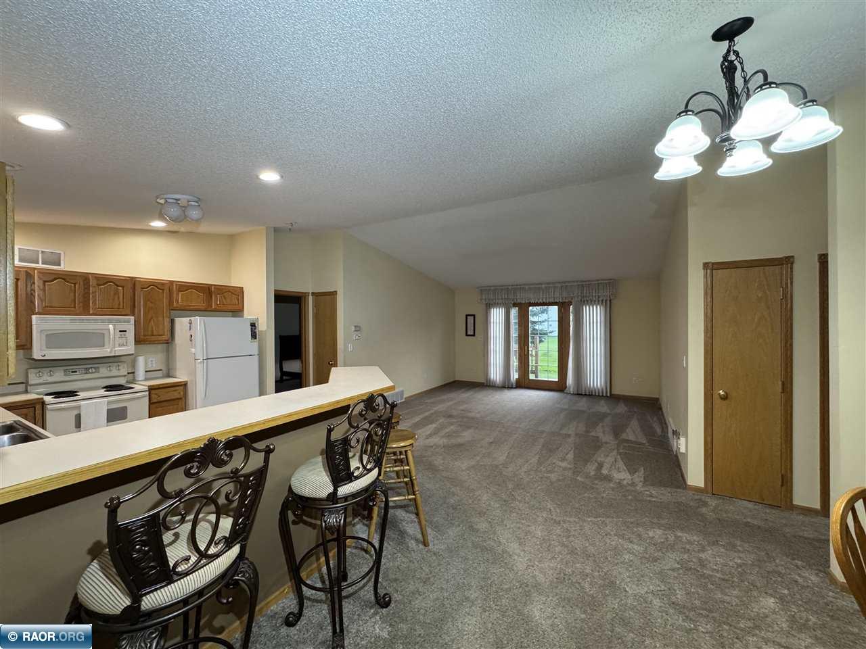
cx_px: 433
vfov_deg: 85.7
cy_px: 324
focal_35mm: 14
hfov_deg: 102.1
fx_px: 350
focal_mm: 2.22
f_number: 2.2
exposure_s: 1/60
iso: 250
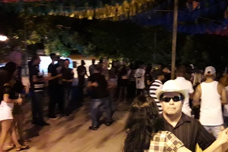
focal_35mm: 46
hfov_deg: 41.3
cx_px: 176
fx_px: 291
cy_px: 112
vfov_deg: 28.8
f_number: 1.9
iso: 800
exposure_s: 1/20
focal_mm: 3.7
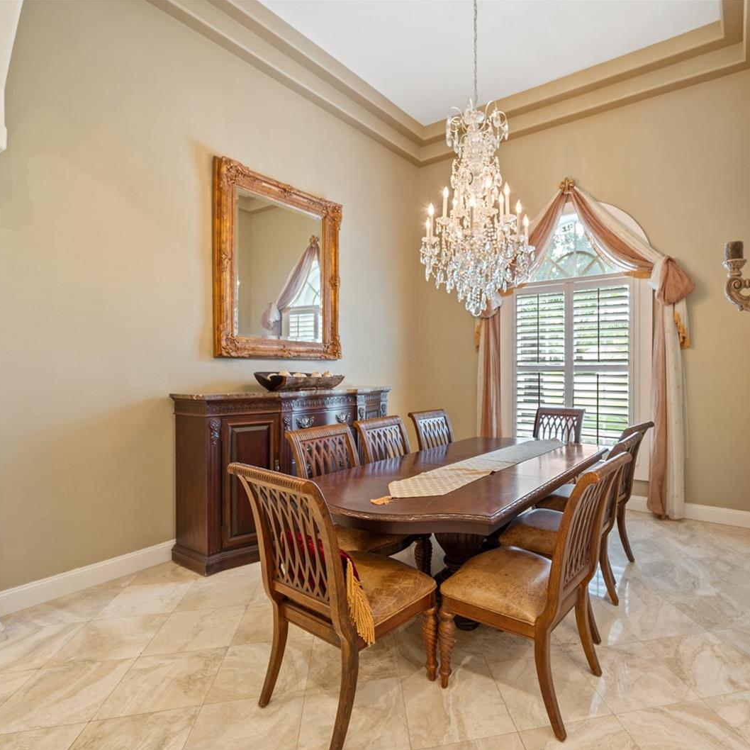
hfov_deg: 79.8
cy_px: 377
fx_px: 441
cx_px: 449
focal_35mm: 18
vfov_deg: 80.7
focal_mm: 14
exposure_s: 1/3
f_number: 6.3
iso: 250
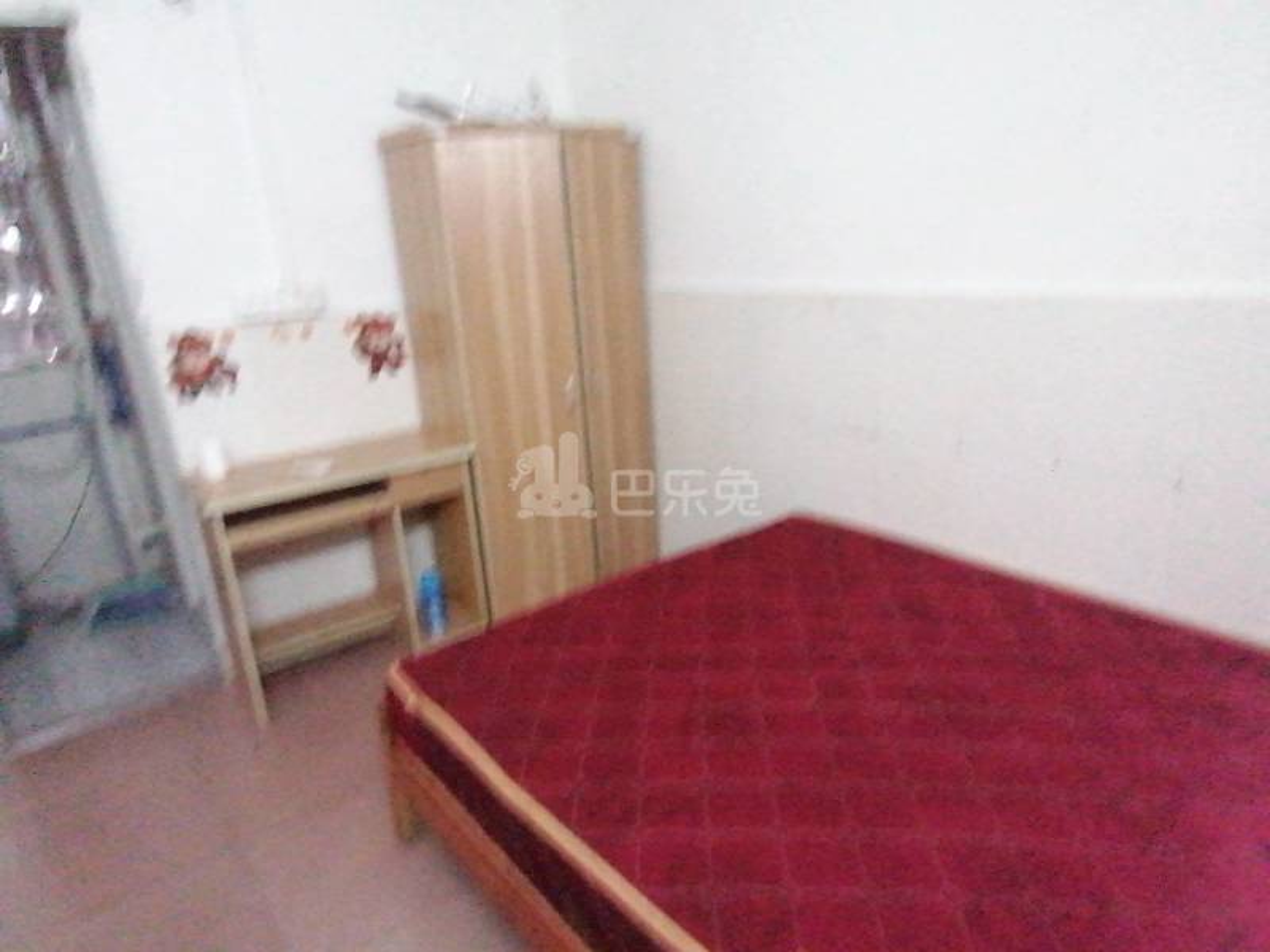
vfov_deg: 61.1
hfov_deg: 76.4
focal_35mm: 22
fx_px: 807
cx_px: 635
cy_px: 476
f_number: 2.4
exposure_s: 1/16.7
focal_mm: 1.78
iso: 1000
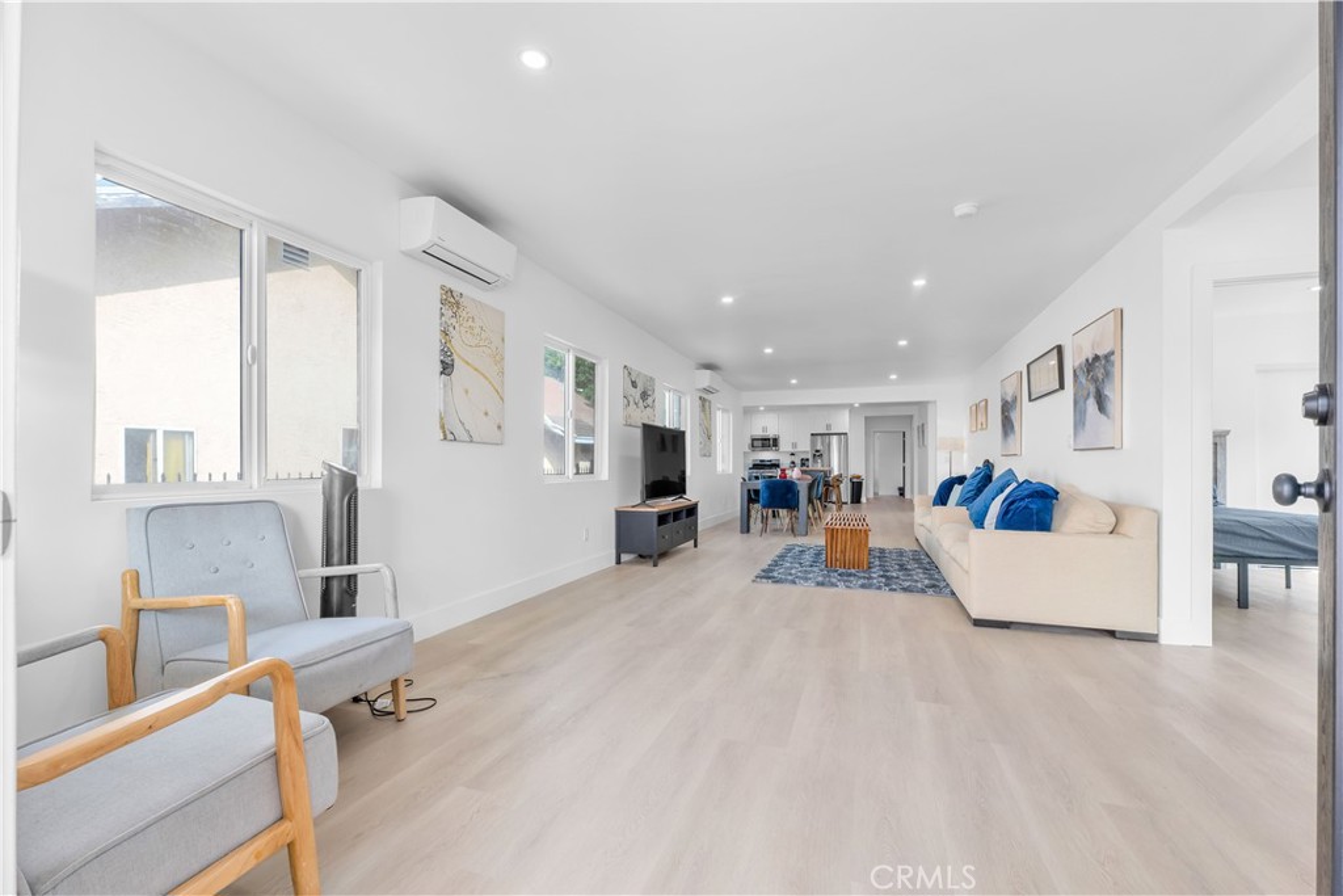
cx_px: 672
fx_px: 560
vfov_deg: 77.3
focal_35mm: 15
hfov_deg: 100.4
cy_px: 448
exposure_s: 1/13
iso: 100
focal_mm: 15
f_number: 8
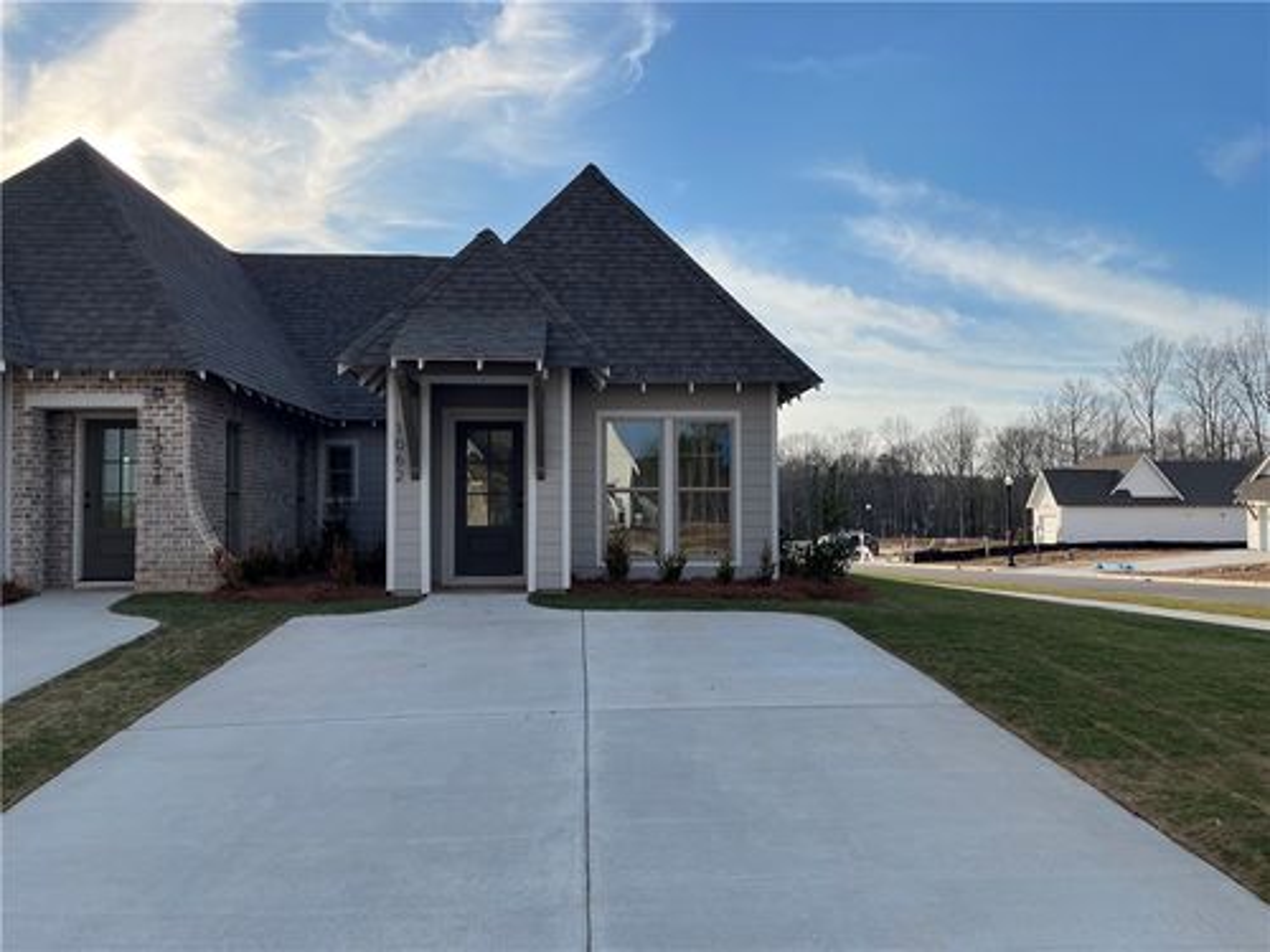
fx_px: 954
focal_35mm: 26
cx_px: 635
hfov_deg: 67.3
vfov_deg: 53.1
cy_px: 476
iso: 50
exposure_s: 1/3215
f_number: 1.6
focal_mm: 5.1
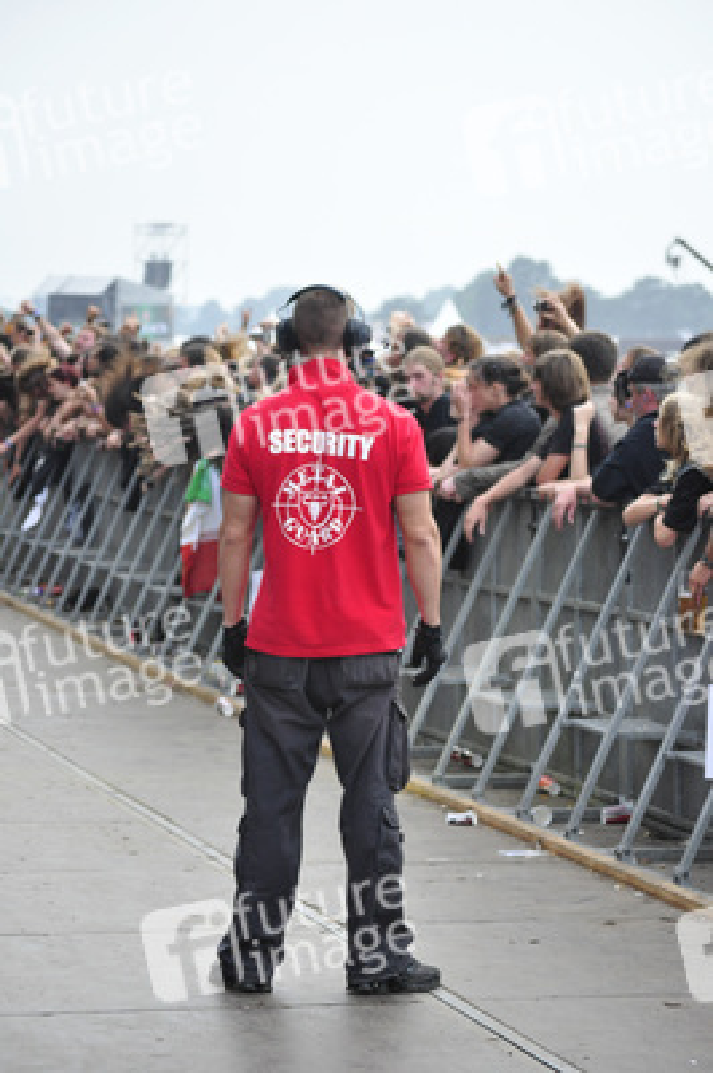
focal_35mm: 108
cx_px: 356
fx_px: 3214
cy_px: 536
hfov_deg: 12.7
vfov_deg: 18.9
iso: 800
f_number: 5.6
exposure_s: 1/500
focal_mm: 72
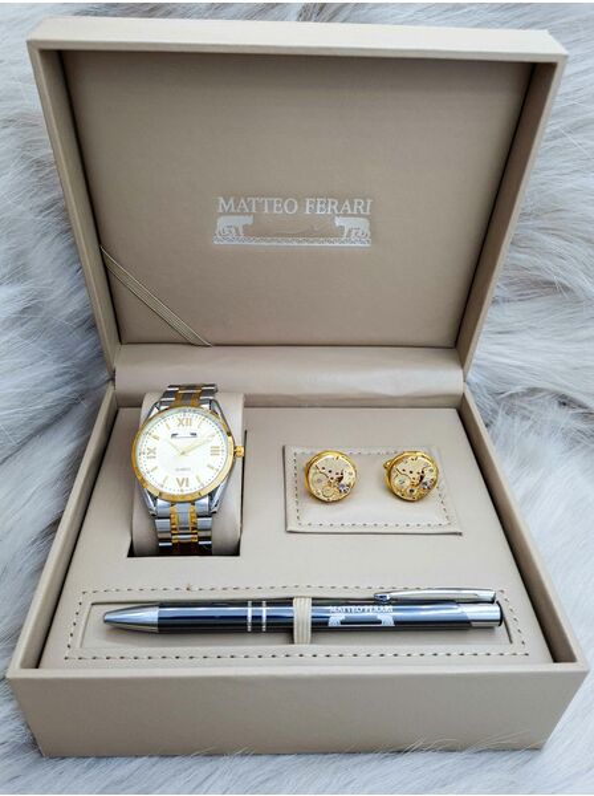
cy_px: 398
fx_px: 597
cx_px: 297
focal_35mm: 26
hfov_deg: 52.9
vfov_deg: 67.4
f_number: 1.8
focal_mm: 5.4
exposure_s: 1/626
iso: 50
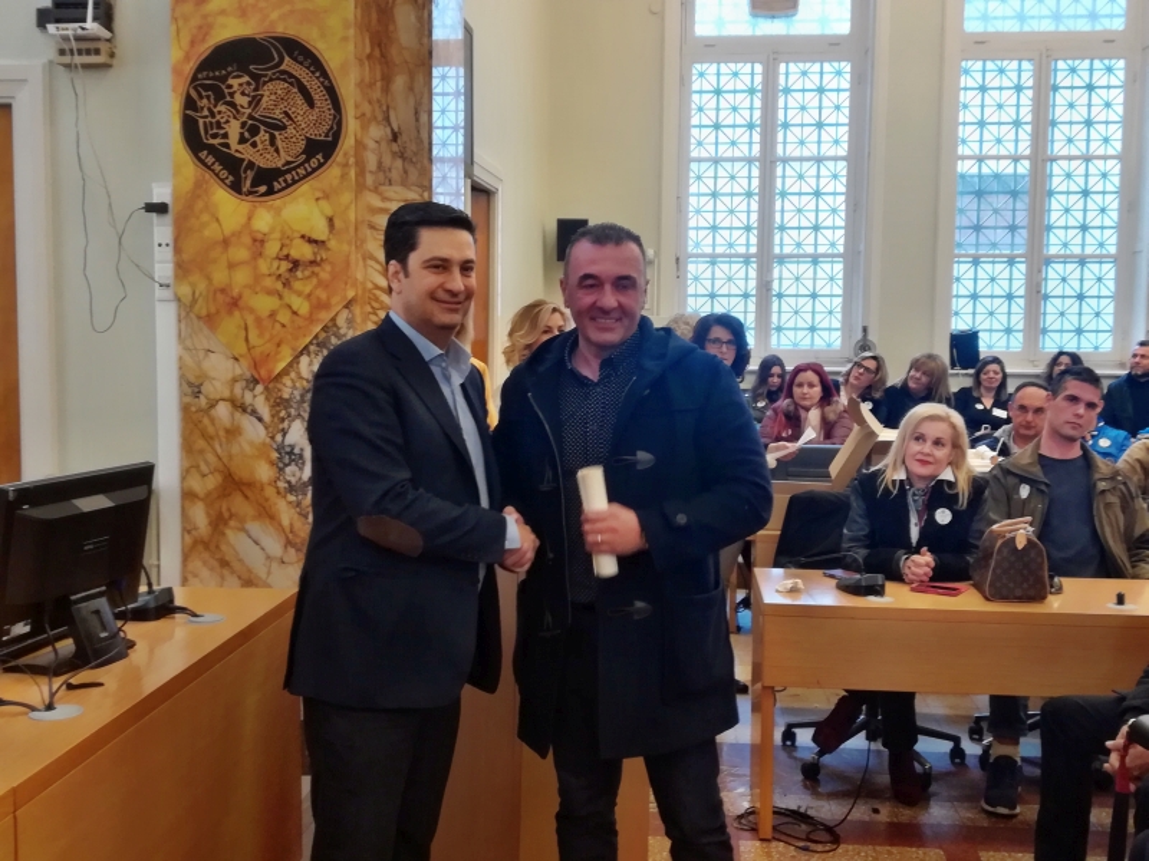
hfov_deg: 50.1
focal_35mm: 37
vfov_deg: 38.7
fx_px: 1228
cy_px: 430
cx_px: 574
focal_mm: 3.83
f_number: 2.2
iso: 250
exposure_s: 1/33.3
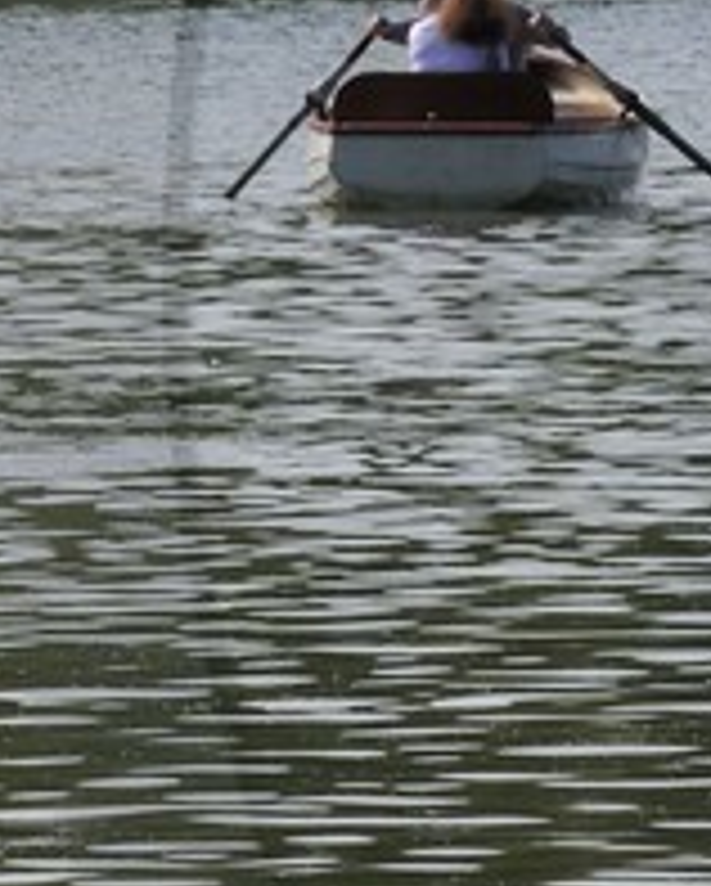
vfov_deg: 2.0
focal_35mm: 952
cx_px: 1818
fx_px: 25002
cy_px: 279
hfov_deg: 1.6
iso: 100
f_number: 9
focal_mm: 125
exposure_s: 1/160
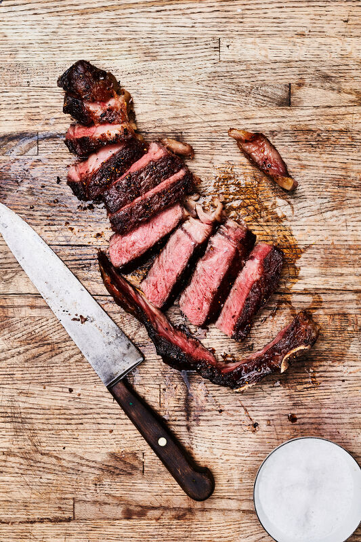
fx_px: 752
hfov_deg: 27.0
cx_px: 180
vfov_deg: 39.6
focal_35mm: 50
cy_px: 271
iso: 400
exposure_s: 1/250
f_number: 7.1
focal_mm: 50
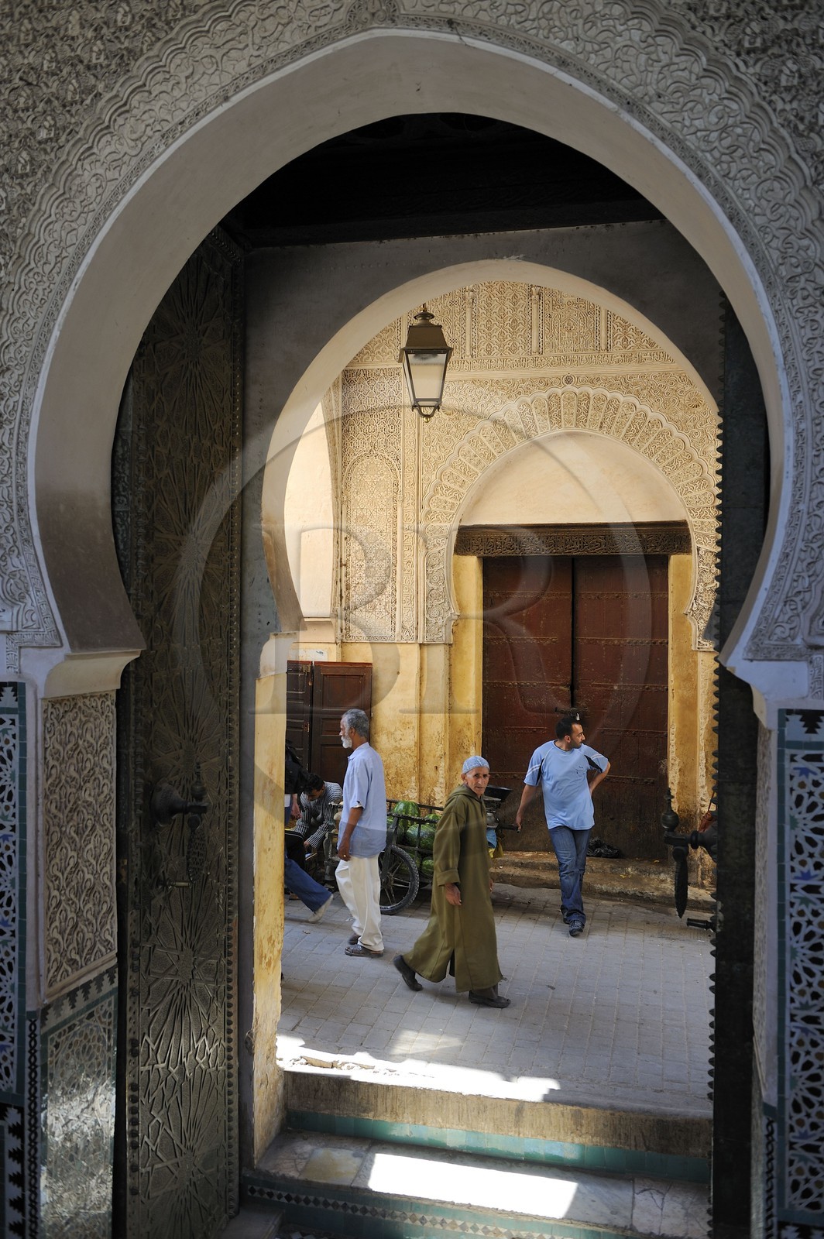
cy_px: 620
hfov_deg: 42.3
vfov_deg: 60.3
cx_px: 412
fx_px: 1066
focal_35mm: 31
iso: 200
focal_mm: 31
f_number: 4
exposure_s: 1/160
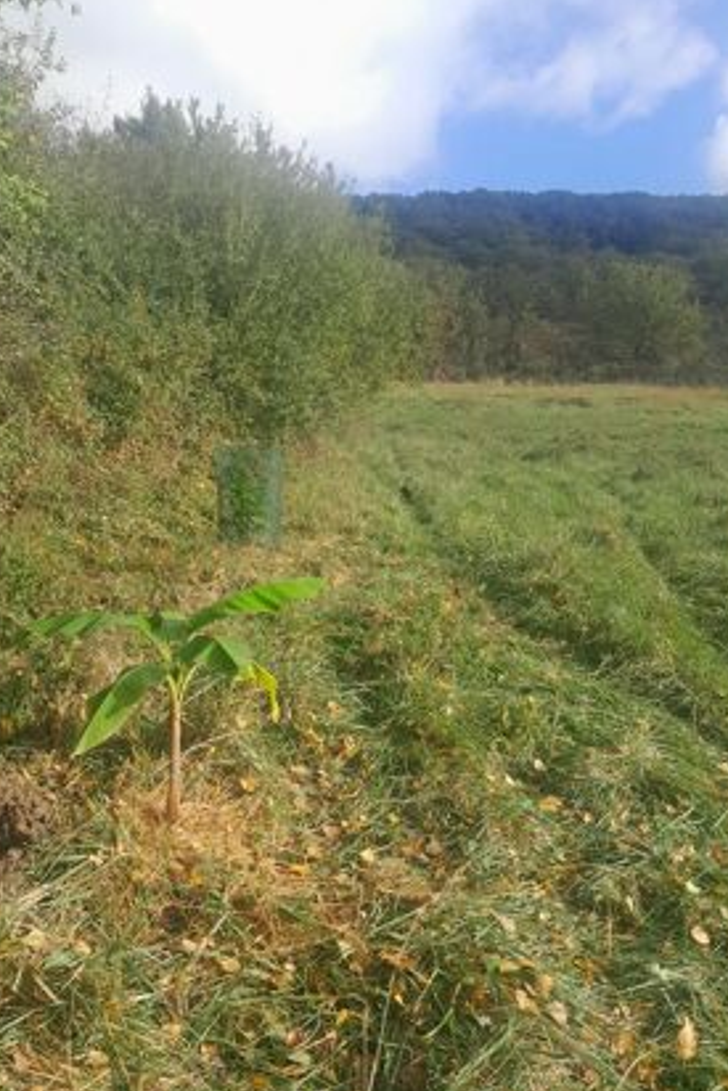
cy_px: 549
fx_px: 849
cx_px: 339
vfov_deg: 65.5
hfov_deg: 46.4
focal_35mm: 28
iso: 40
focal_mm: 3.98
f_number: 1.8
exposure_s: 1/278
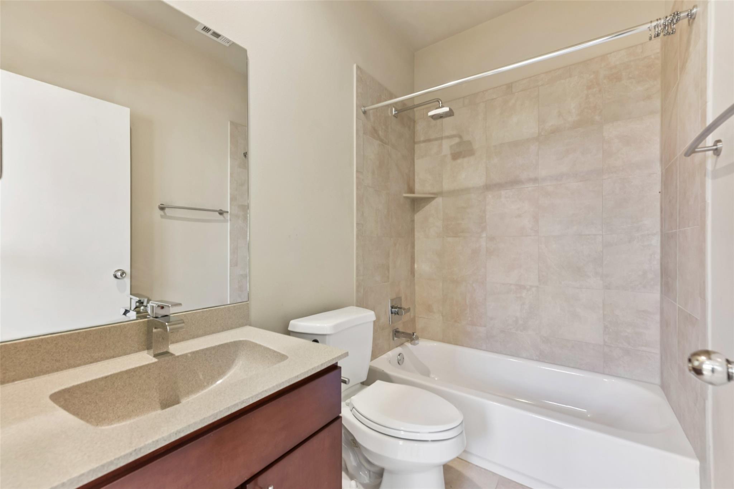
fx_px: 306
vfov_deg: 77.3
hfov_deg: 100.4
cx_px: 367
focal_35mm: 15
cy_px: 244
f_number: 8
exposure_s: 1/5
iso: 400
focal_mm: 15
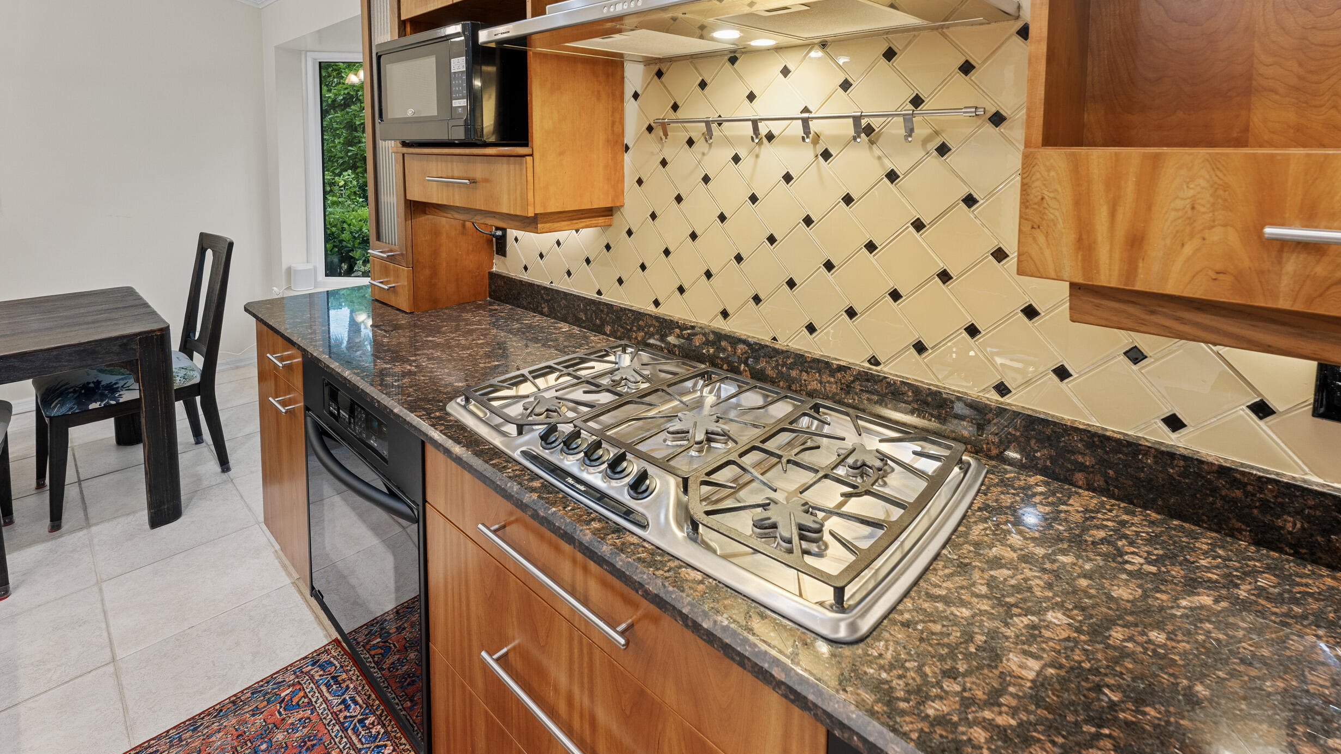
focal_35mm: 16
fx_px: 569
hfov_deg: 99.4
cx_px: 665
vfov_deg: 66.9
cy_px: 341
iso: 500
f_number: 7.1
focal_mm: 15
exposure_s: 1/4
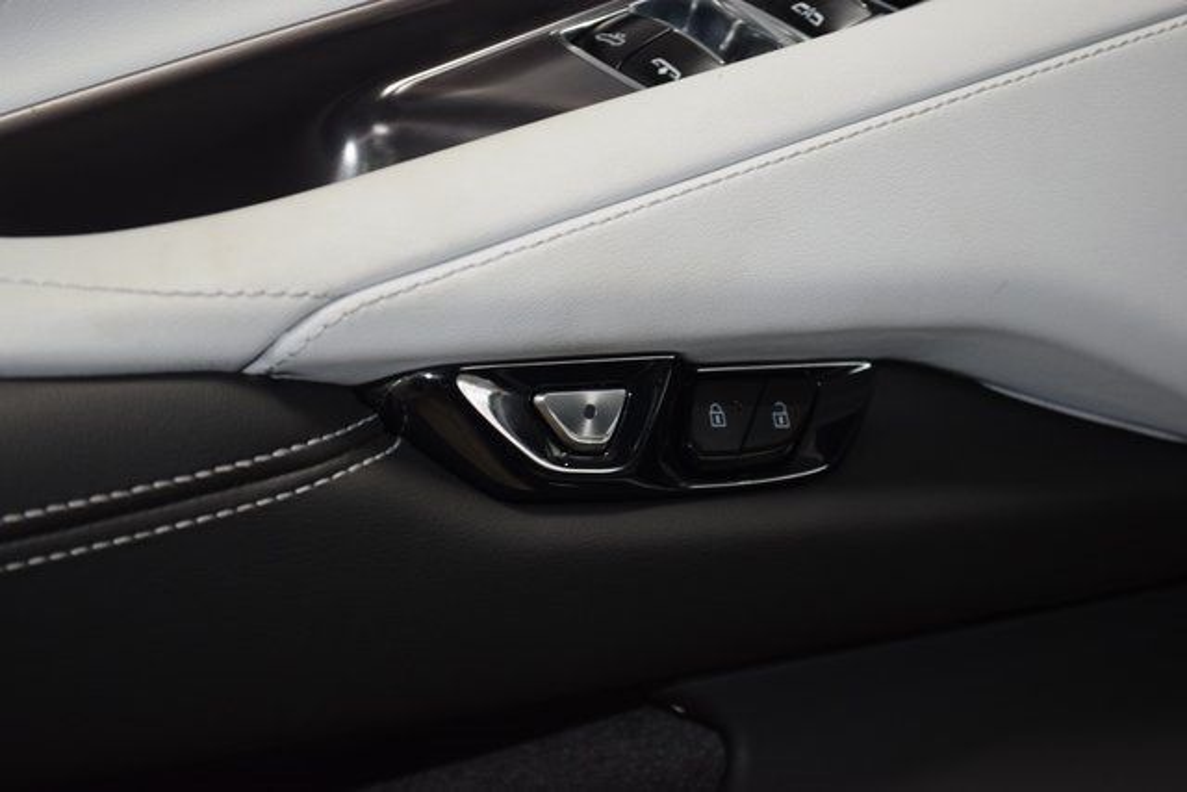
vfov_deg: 16.6
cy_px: 396
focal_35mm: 82
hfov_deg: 24.6
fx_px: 2721
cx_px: 594
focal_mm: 55
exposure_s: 1/30
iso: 720
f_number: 5.6
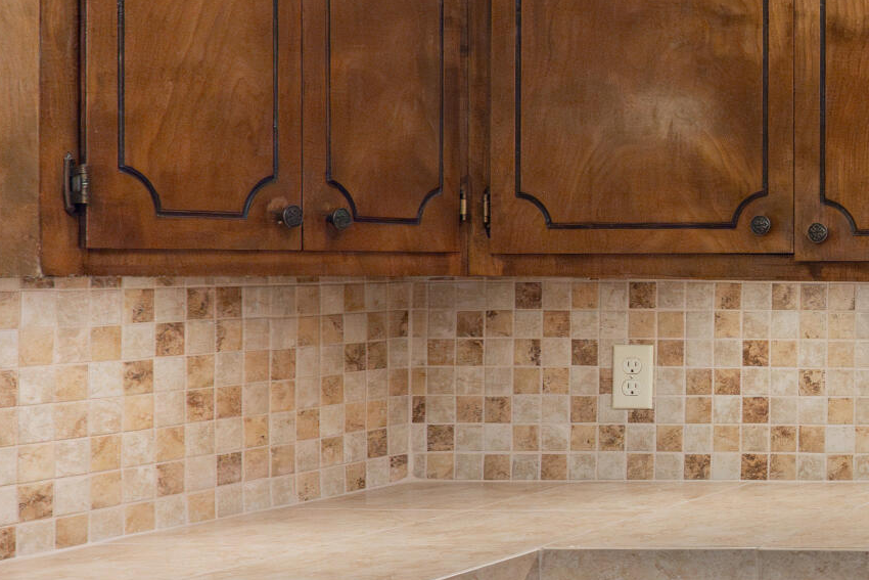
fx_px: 1448
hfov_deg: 22.3
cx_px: 1511
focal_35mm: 60
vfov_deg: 22.6
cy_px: 240
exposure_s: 1/25
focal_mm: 17
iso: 1250
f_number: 5.6
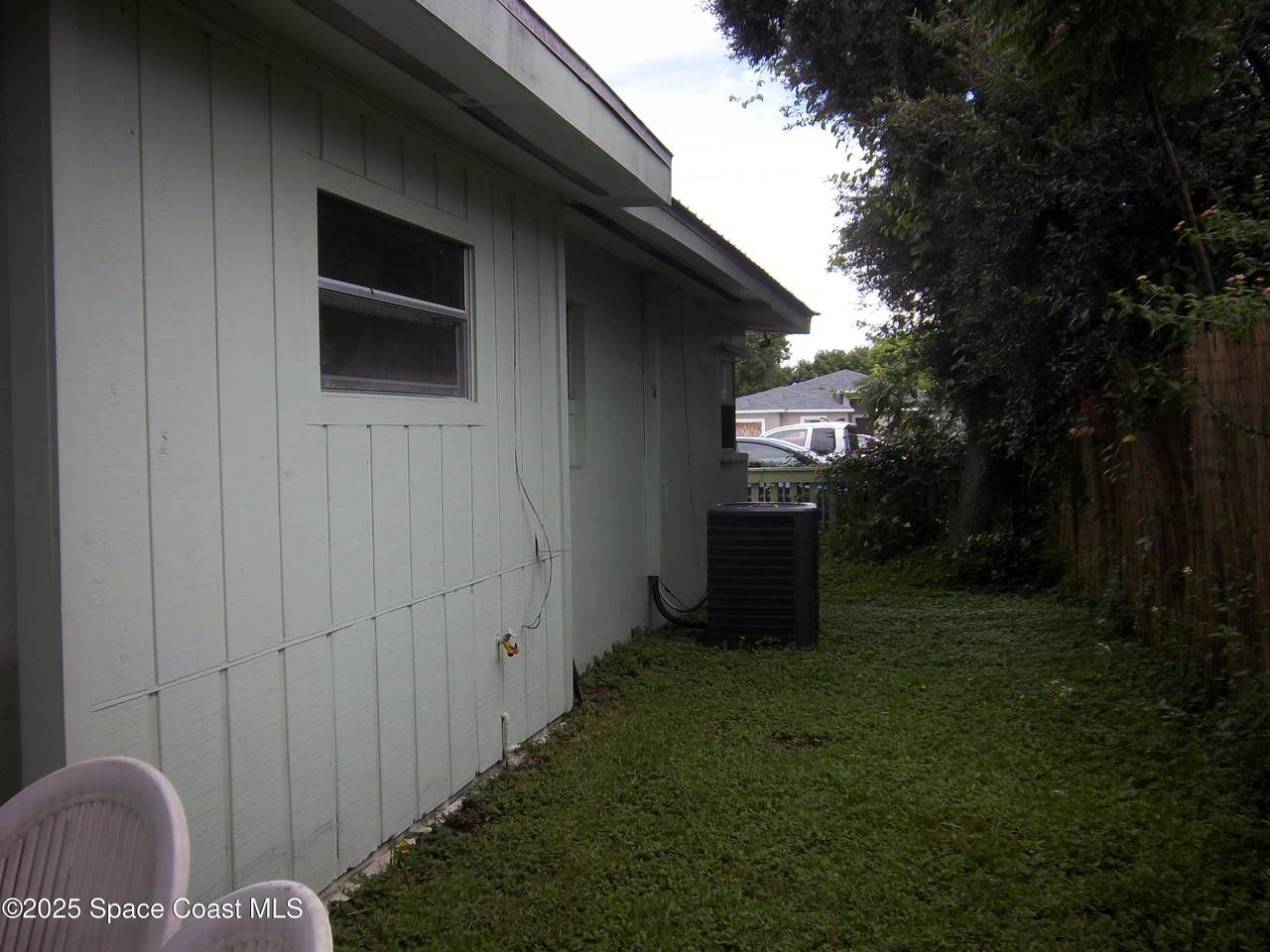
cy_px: 476
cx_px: 635
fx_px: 1284
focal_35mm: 35
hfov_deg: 52.6
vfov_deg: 40.7
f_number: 3.8
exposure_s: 1/250
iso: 64
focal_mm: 6.2
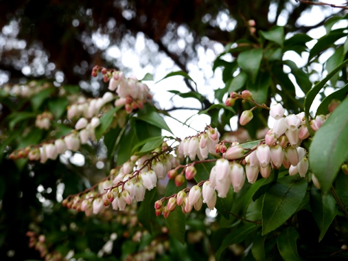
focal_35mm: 39
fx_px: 392
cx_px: 174
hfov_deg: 47.9
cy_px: 130
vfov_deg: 36.8
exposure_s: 1/250
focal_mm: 14
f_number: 5
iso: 160
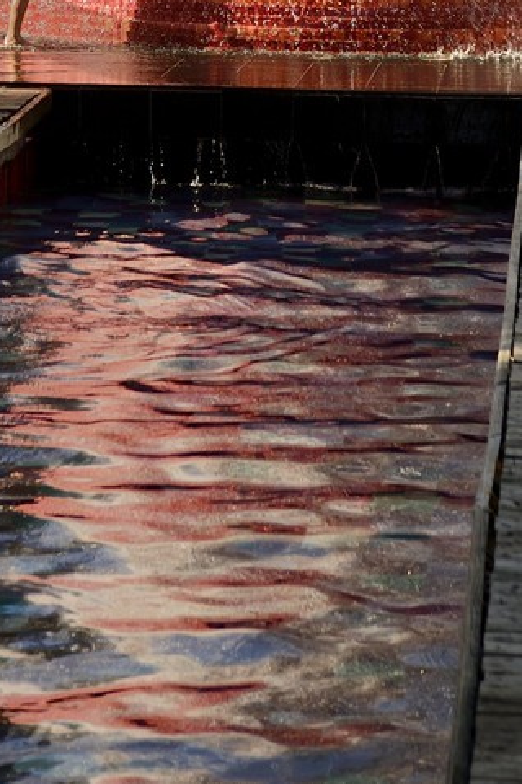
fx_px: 3768
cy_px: -417
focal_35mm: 173
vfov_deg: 11.4
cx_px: 232
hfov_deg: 7.9
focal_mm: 52
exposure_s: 1/400
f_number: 5
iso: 100
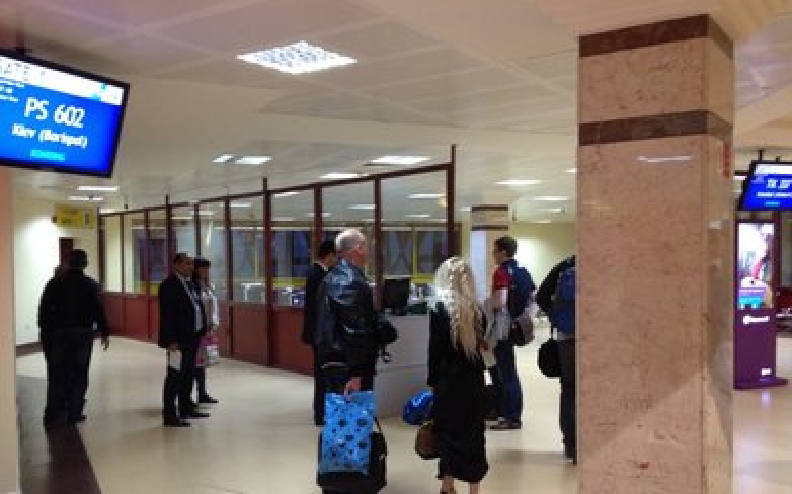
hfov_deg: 51.6
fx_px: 820
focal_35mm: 38
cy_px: 279
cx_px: 389
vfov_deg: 33.5
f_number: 2.4
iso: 250
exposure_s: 1/20
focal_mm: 4.28
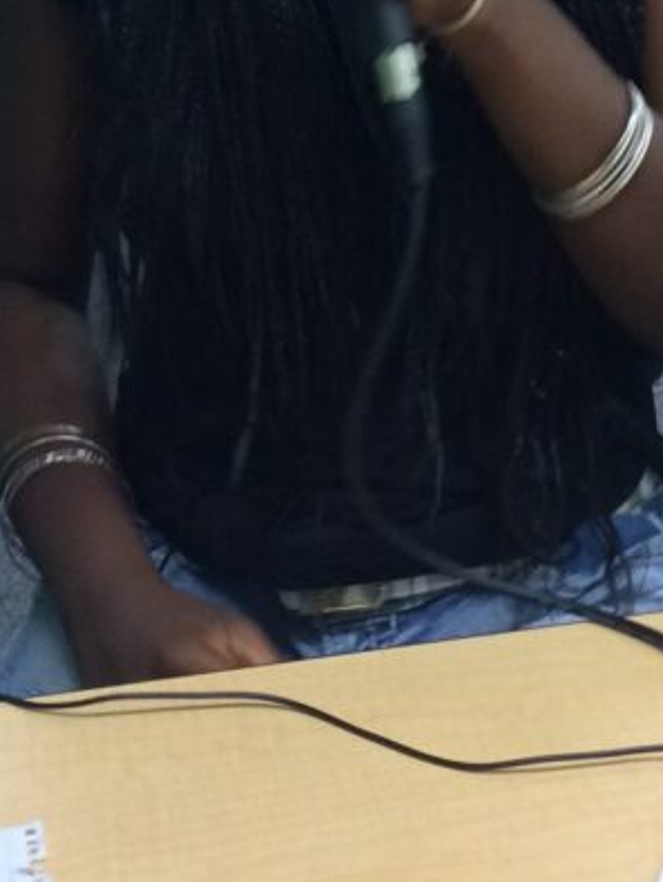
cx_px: 353
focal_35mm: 88
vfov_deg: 20.9
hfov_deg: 16.8
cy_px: -141
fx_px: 2244
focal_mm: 4.15
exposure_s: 1/30
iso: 100
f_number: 2.2
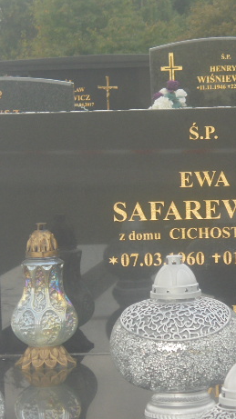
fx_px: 1804
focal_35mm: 162
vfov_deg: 13.3
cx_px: 204
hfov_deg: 7.5
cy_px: 208
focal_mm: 19.2
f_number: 5.1
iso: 100
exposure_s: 1/80
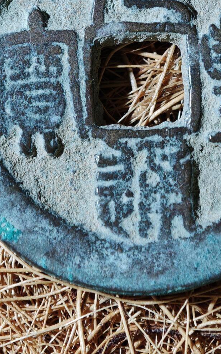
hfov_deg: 8.2
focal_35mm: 160
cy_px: 51
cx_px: 133
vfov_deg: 13.0
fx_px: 1541
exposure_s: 1/102
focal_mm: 9
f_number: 2
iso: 320
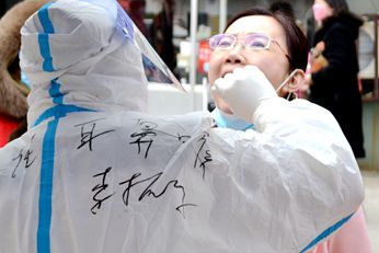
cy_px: 141
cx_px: 153
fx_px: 1095
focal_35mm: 104
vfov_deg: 13.2
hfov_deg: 19.6
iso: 125
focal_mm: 40
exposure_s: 1/125
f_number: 5.6
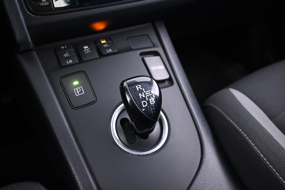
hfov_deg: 59.5
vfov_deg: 41.7
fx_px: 249
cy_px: 95
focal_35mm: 32
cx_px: 142
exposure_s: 1/13
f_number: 4
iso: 3200
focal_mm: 21
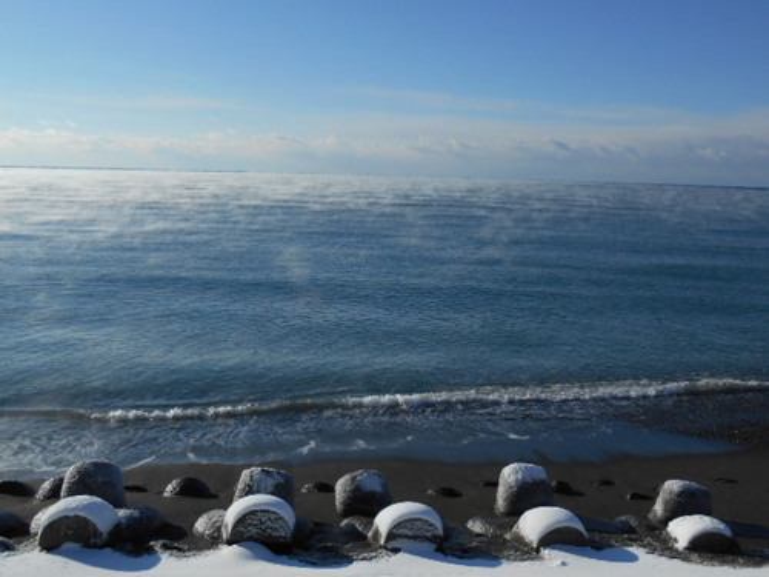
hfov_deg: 52.6
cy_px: 288
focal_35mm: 35
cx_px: 384
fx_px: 778
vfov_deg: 40.7
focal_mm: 6.3
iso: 80
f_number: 3.7
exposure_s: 1/2000
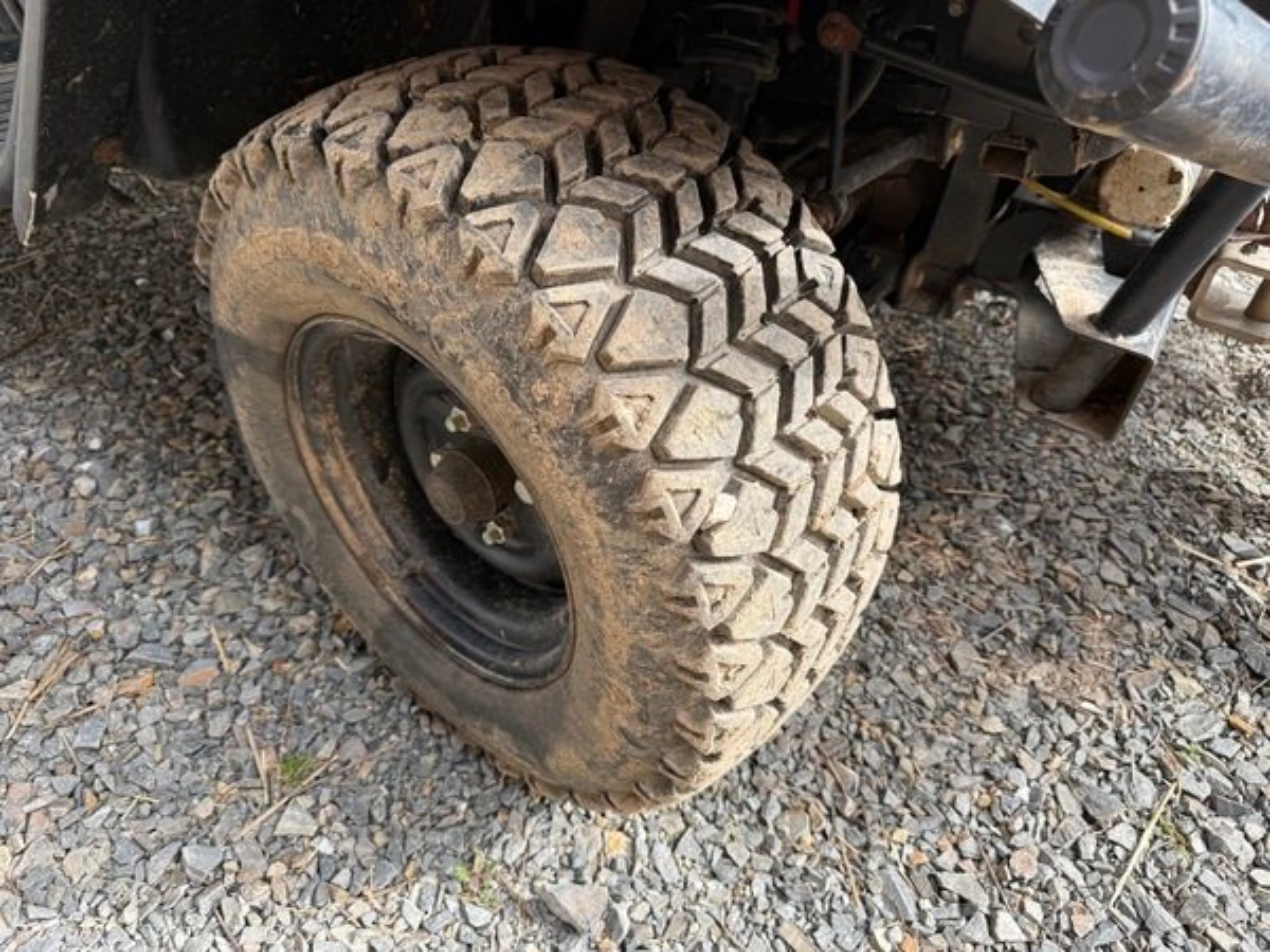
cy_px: 476
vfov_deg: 56.8
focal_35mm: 24
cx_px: 635
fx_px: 881
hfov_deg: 71.6
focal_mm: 6.76
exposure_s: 1/637
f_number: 1.78
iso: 80
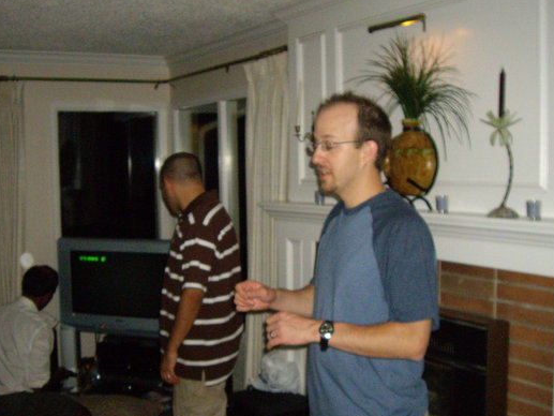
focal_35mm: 47
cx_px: 253
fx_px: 752
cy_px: 218
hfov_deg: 40.4
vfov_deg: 30.9
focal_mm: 6.2
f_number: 2.7
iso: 400
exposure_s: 1/40
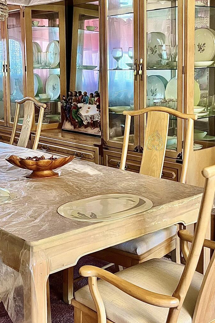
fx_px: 475
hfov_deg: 25.4
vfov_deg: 37.4
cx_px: 72
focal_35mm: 53
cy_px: 133
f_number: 1.6
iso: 250
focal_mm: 5.1
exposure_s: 1/60
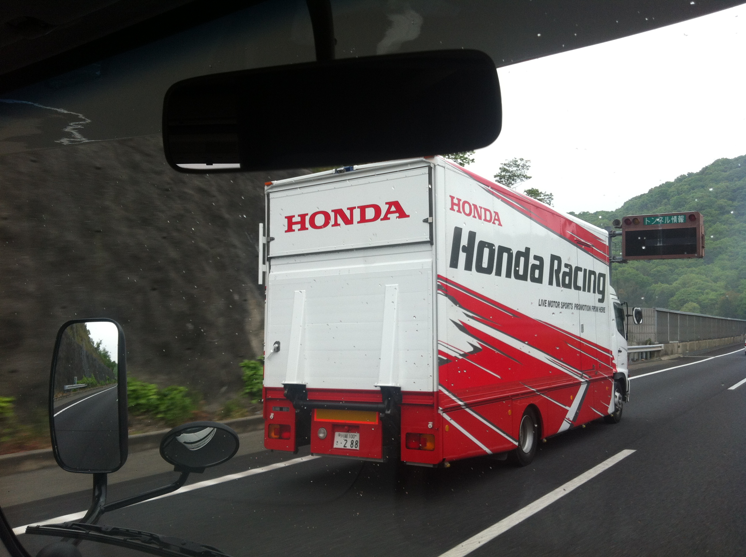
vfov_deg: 40.6
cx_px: 373
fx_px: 753
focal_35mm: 35
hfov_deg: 52.7
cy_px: 278
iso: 80
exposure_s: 1/232
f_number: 2.8
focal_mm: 3.85
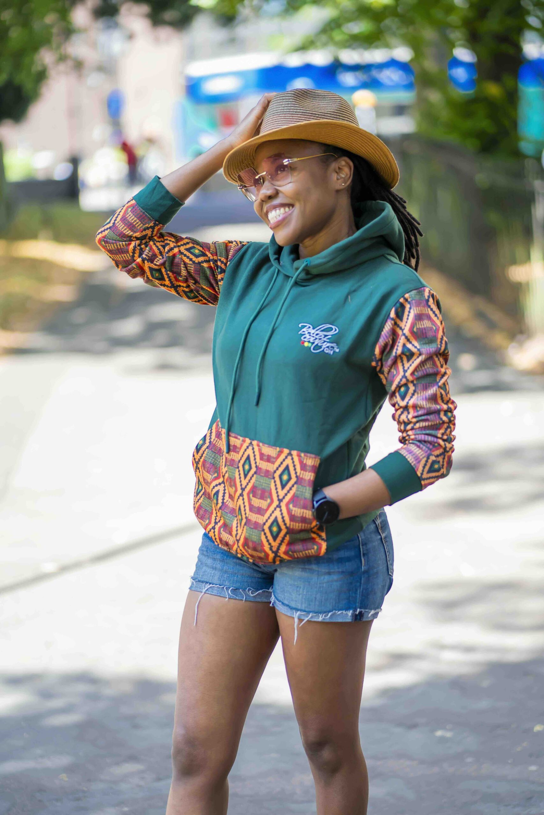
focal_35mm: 85
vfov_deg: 23.9
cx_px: 272
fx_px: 1926
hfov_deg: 16.1
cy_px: 408
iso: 500
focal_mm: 85
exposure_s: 1/1250
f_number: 1.8
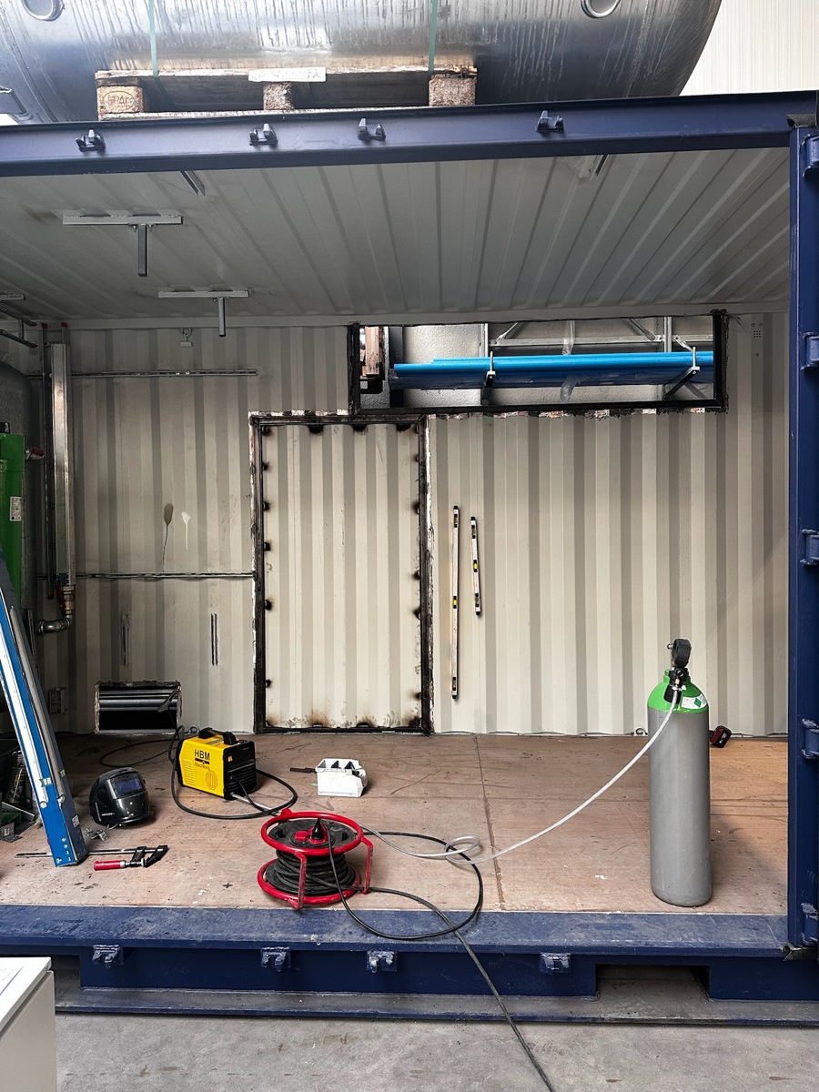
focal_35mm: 24
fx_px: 757
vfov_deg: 71.6
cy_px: 546
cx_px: 410
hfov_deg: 56.8
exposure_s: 1/109
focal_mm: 6.86
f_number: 1.78
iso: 250
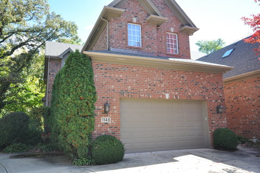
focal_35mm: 30
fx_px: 216
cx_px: 130
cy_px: 86
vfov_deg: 43.5
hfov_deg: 62.0
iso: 500
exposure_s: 1/250
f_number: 8
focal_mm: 20
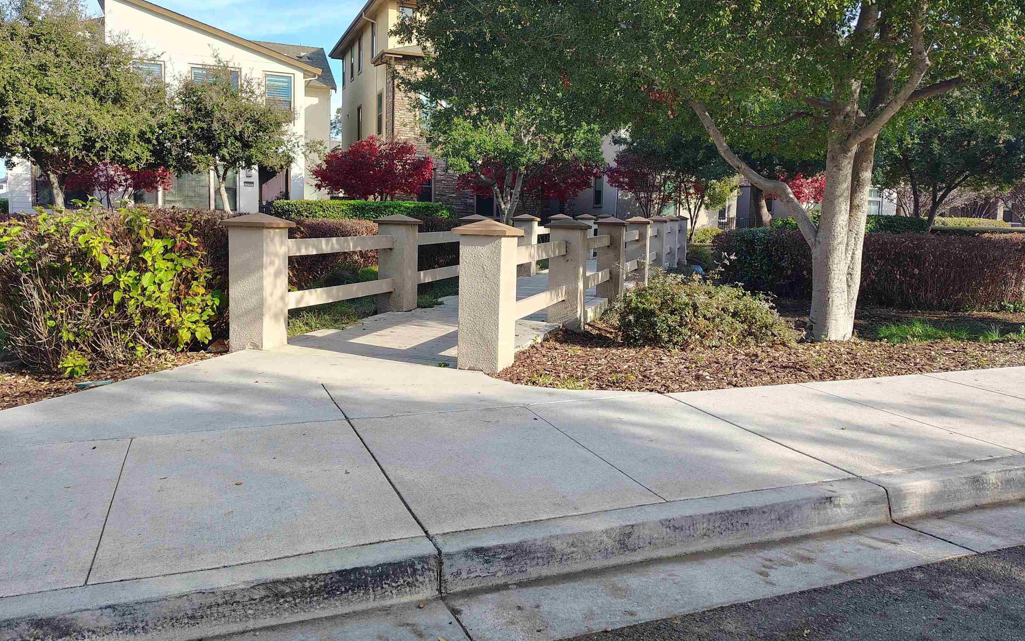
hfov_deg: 68.3
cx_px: 488
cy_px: 288
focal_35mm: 27
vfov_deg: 46.0
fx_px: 754
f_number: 1.8
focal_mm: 5.56
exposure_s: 1/200
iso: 106
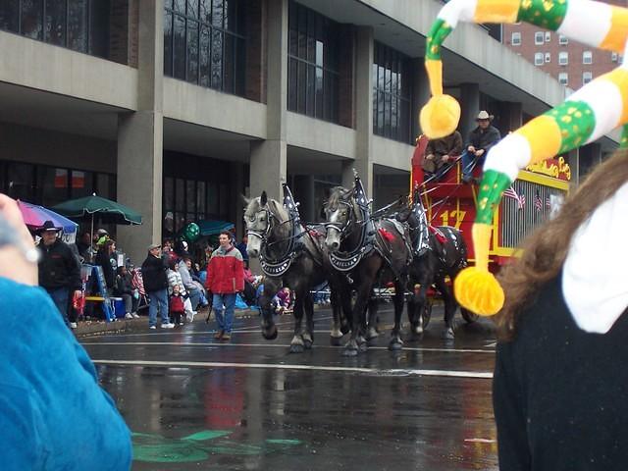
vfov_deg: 16.6
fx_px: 1615
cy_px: 236
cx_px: 314
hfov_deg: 22.0
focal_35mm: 89
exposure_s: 1/90
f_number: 4.1
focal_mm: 13.5
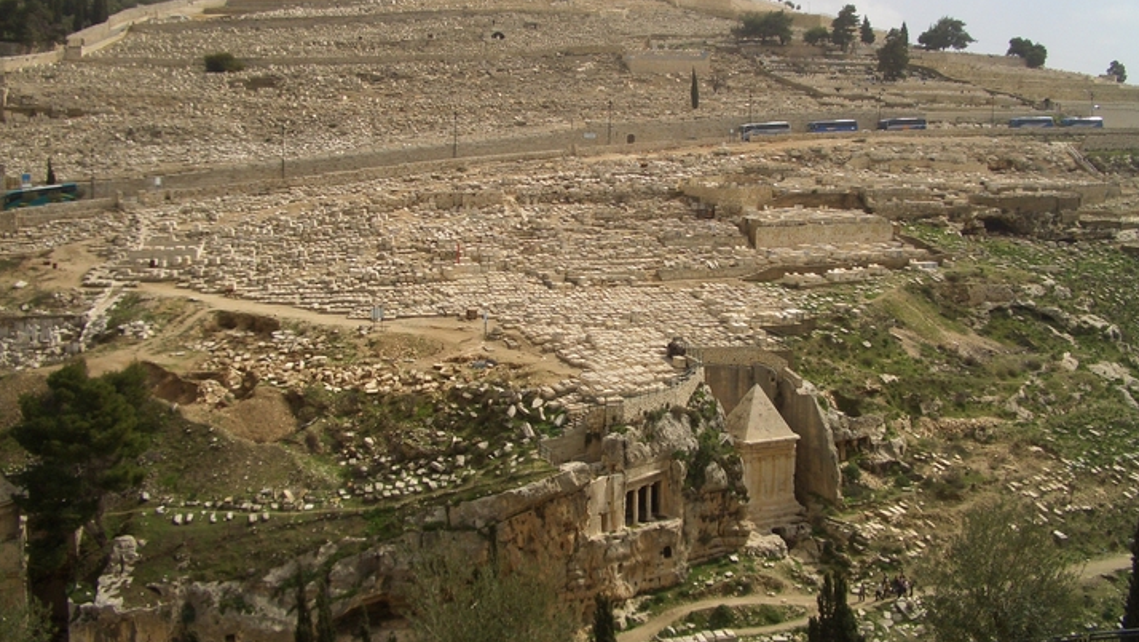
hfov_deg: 49.4
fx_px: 1239
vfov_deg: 28.9
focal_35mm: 41
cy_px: 235
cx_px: 539
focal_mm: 5.8
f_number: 4.3
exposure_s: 1/800
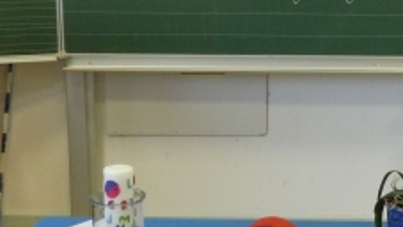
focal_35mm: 73
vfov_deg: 16.5
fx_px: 781
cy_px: 76
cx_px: 273
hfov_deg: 28.7
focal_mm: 6.8
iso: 800
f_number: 7.1
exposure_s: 1/60
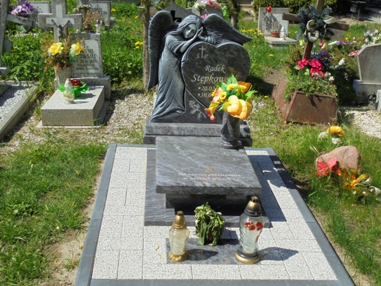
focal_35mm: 43
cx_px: 190
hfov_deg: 43.9
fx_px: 473
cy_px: 143
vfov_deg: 33.6
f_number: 4.5
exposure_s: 1/640
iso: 100
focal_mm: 7.8
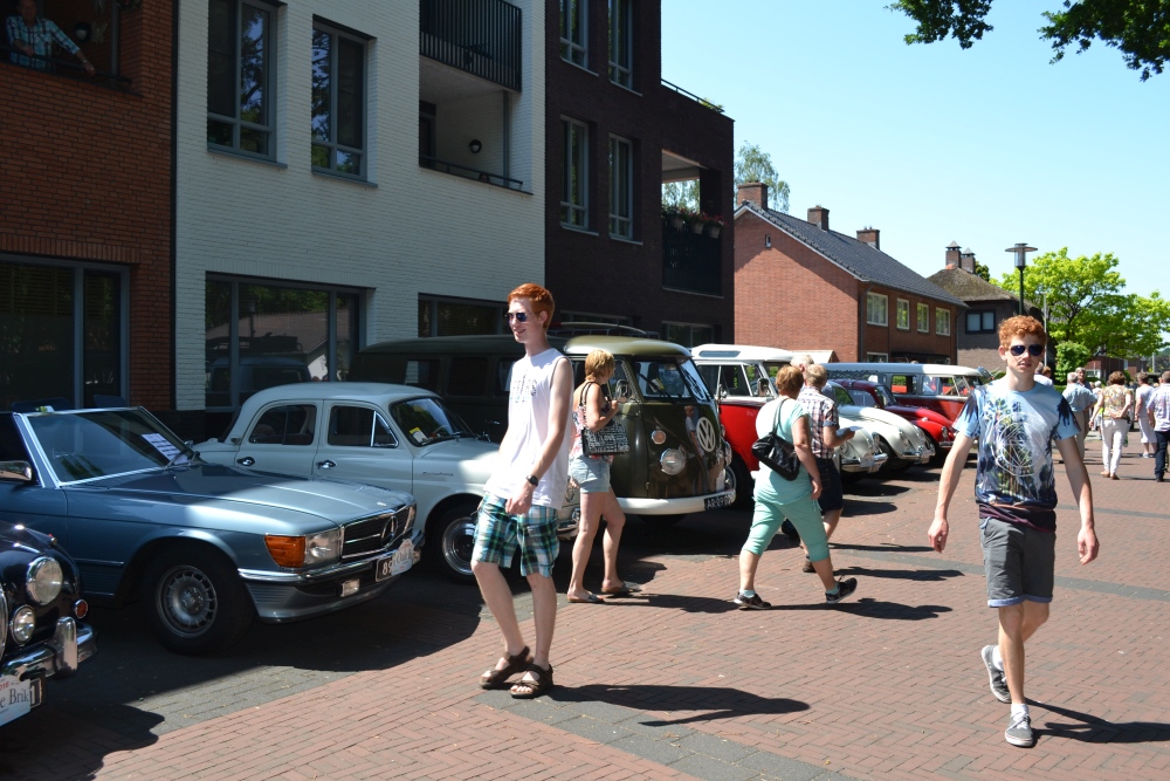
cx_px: 585
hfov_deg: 61.9
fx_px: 975
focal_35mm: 30
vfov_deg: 43.6
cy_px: 390
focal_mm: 20
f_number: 6.3
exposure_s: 1/200
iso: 100
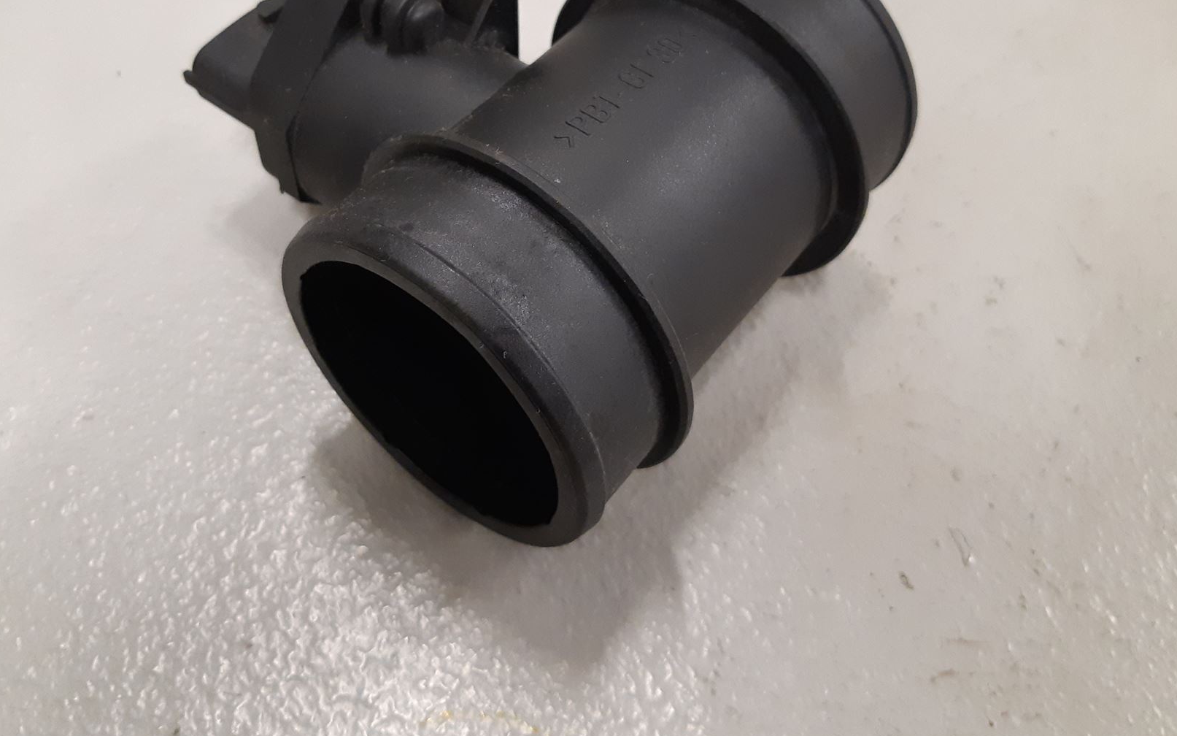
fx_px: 1123
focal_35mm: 35
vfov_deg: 35.7
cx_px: 541
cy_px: 208
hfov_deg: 55.3
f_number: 1.7
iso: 250
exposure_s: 1/50
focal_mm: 3.93
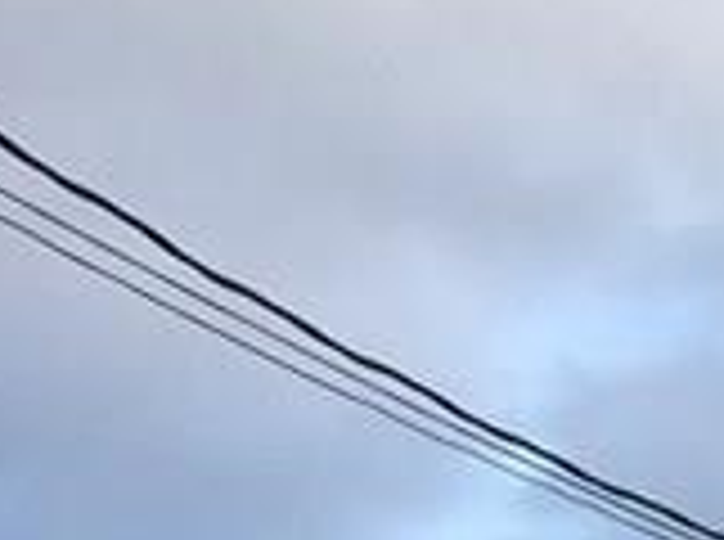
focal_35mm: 185
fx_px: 3861
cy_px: 1341
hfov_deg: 9.0
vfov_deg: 7.4
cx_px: 2055
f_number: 2.2
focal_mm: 4.15
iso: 25
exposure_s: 1/349
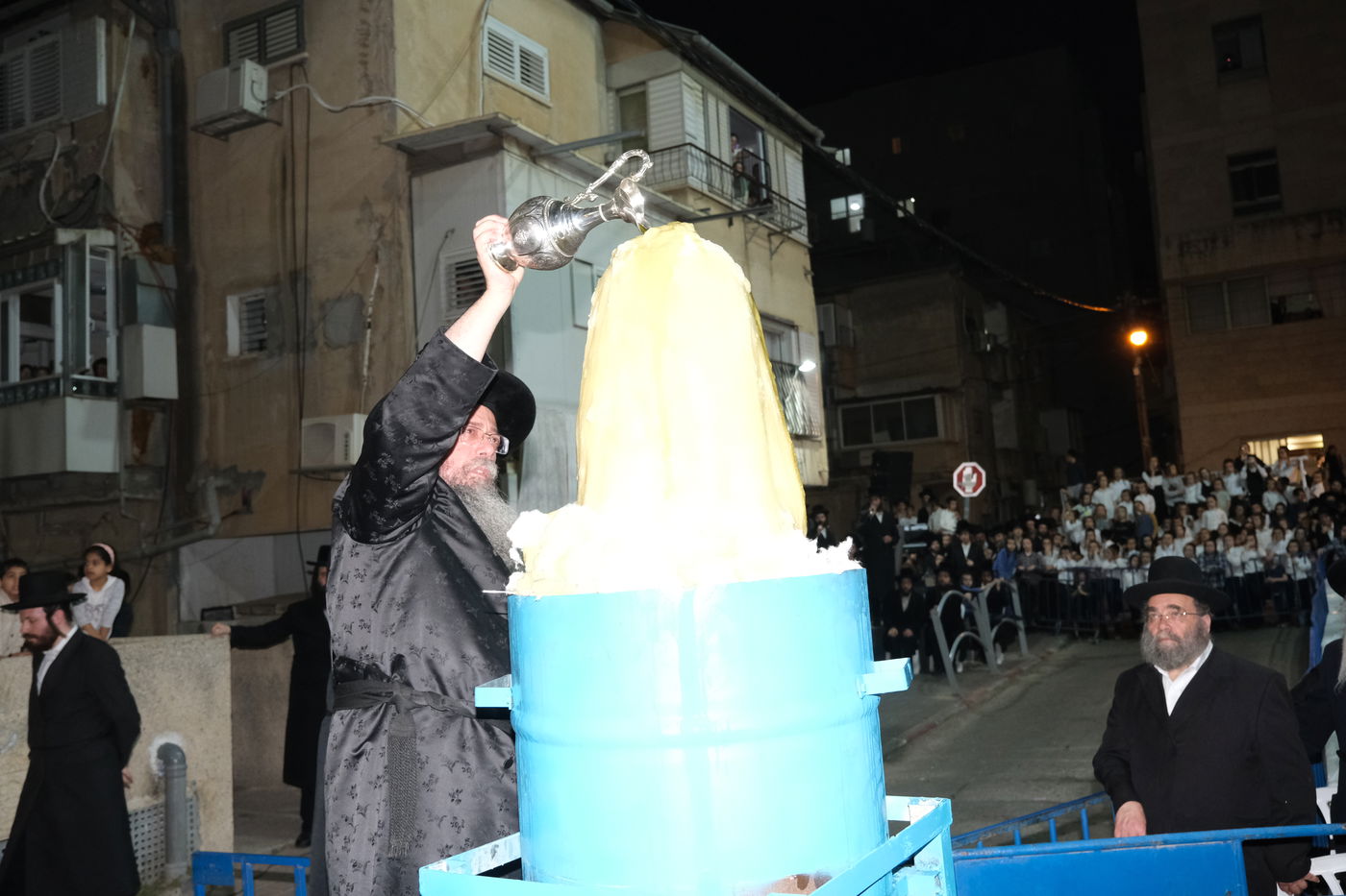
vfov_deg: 43.6
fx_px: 1121
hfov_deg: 61.9
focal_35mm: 30
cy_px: 448
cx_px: 673
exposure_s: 1/100
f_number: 4
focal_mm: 20.2
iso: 2000
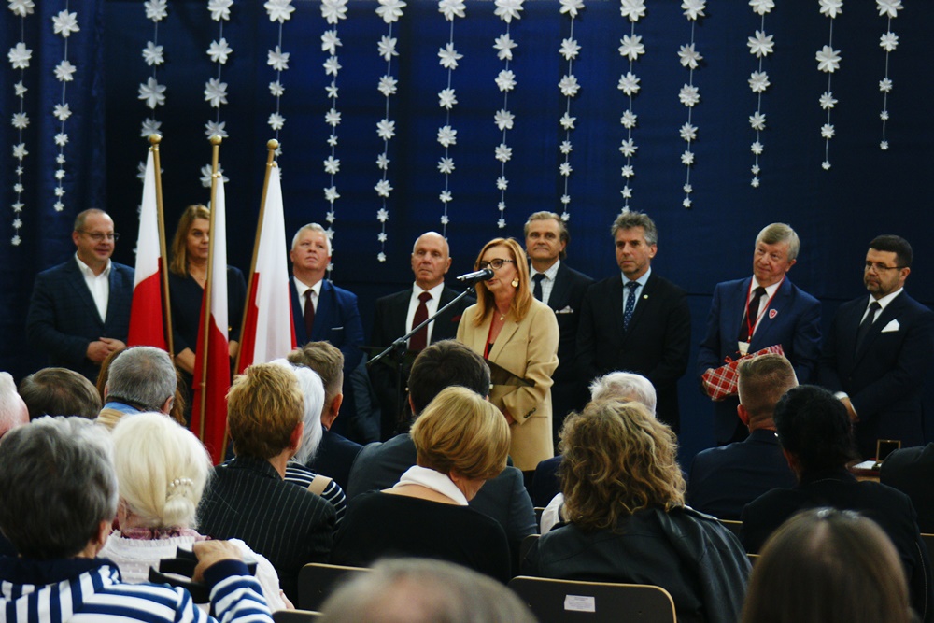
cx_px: 467
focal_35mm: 135
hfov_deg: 15.2
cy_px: 312
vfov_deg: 10.2
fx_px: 3503
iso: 800
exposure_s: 1/60
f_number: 5.6
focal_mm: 90
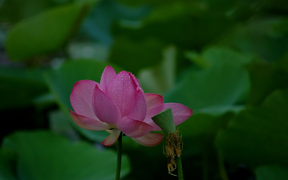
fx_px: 2528
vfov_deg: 4.1
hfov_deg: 6.5
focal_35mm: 322
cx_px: 144
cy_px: 86
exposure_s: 1/200
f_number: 4.5
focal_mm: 210
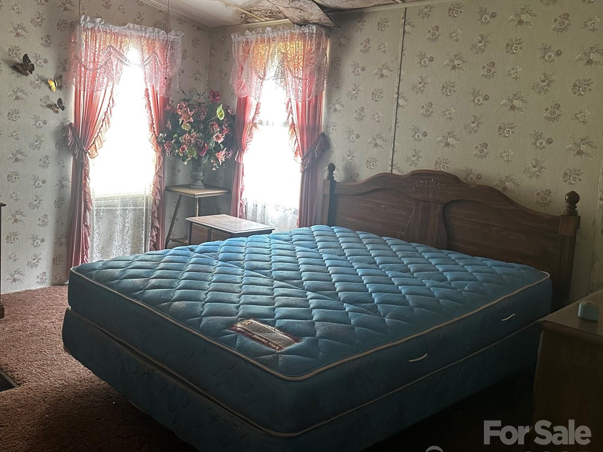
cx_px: 194
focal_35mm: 34
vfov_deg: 41.6
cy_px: 178
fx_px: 592
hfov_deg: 52.8
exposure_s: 1/60
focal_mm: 6.86
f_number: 1.78
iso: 400
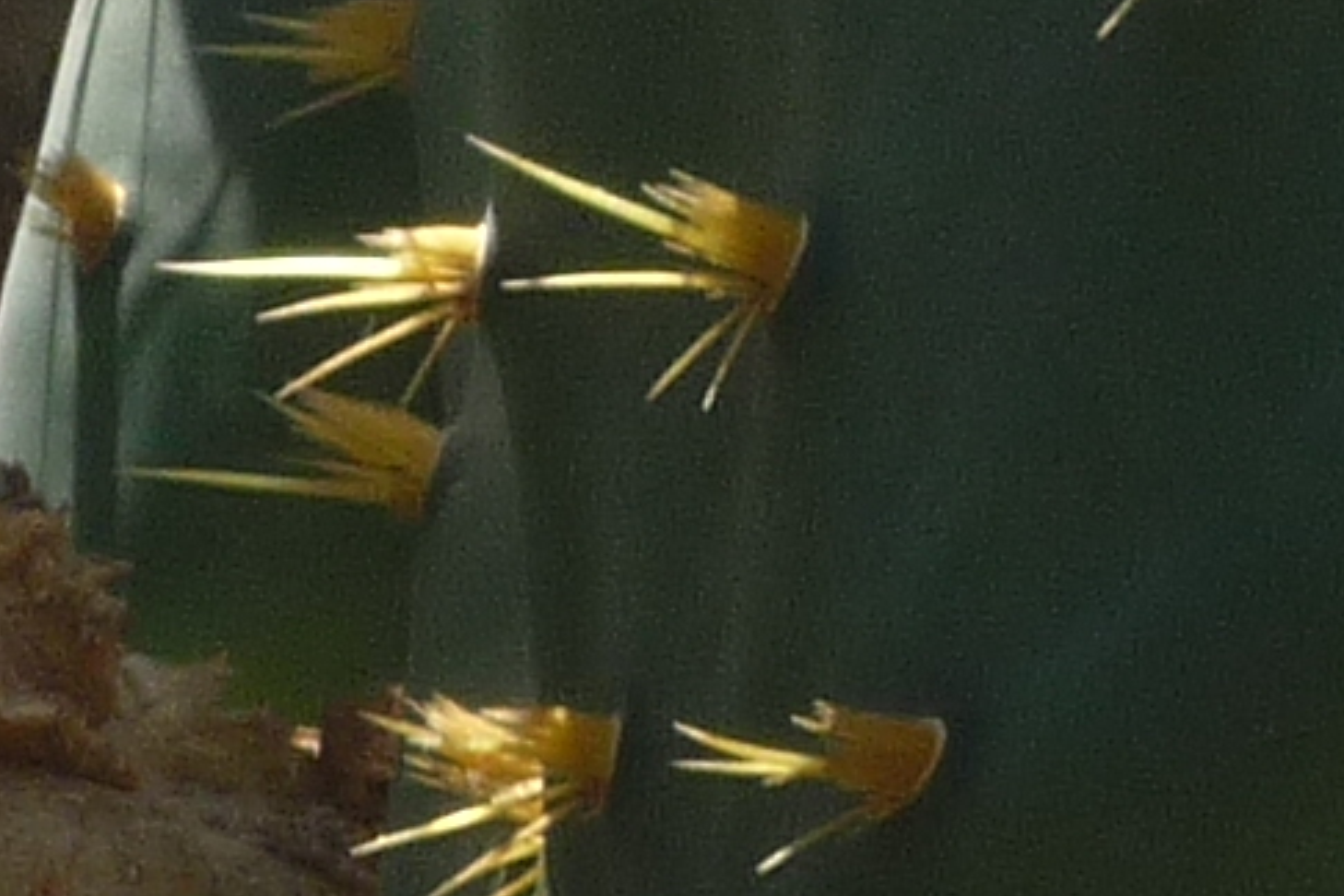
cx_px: 2013
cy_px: 149
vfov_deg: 1.8
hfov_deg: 2.7
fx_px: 28968
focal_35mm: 776
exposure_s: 1/160
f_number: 5.7
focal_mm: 17.5
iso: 100
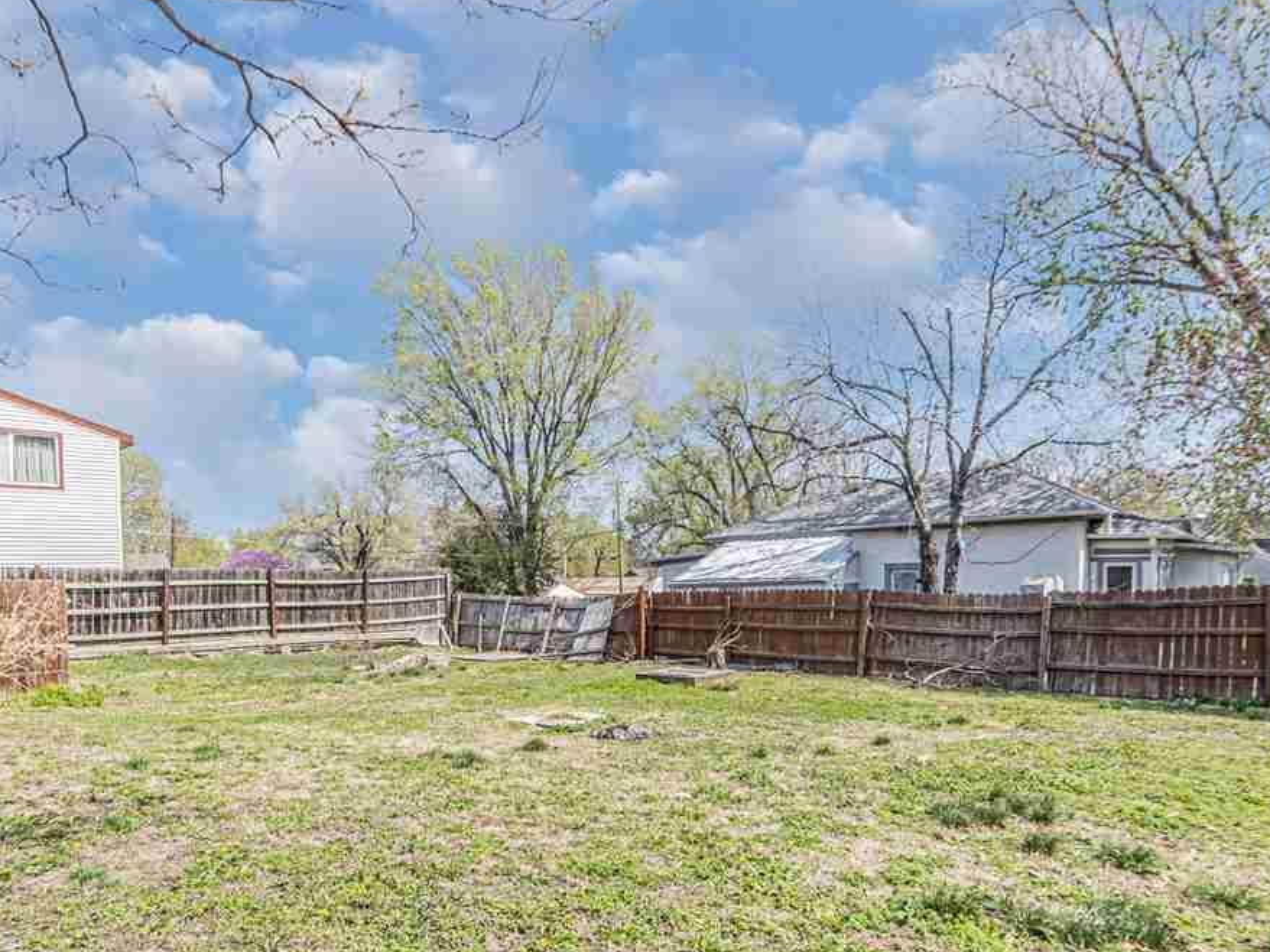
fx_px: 770
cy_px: 600
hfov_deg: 78.5
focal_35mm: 21
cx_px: 543
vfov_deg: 62.5
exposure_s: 1/200
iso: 100
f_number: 8
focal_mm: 10
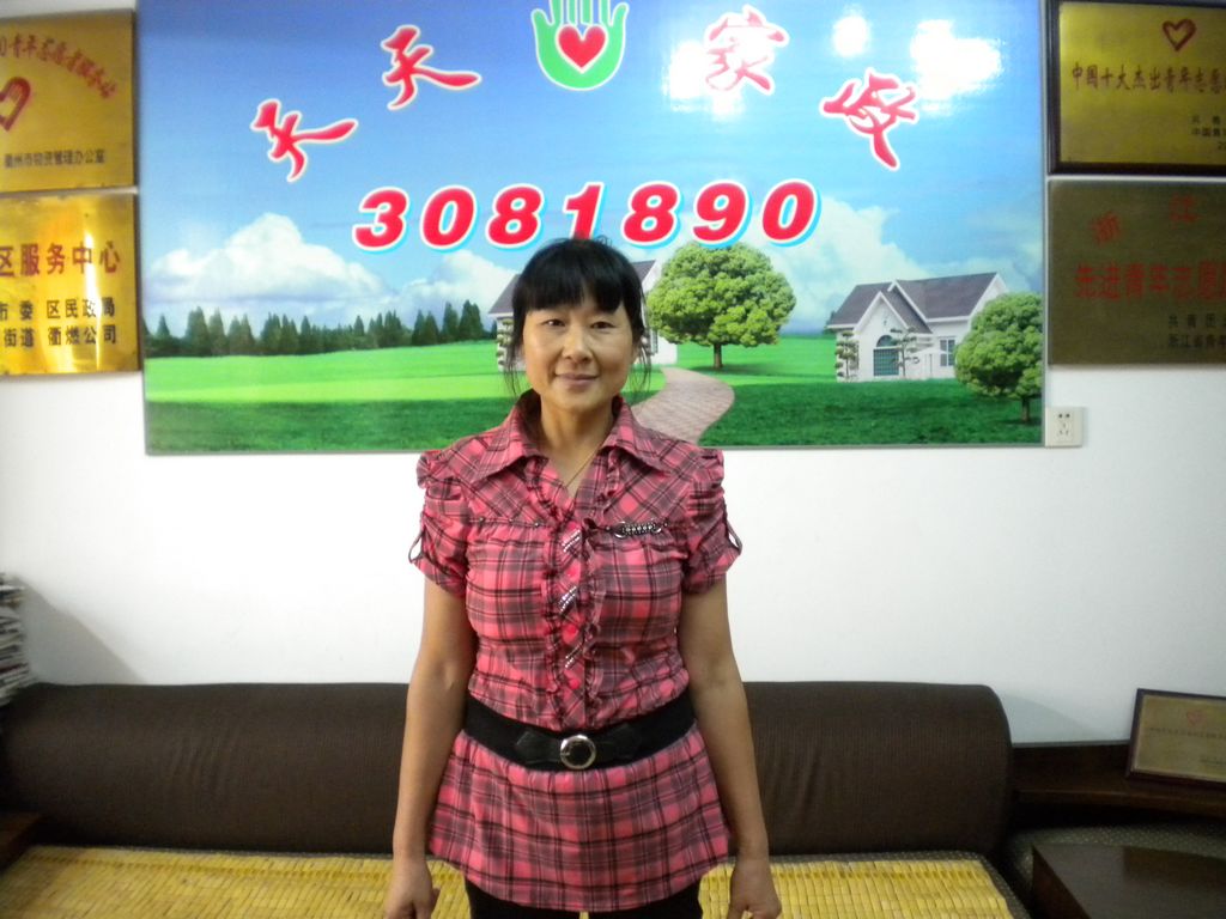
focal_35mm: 35
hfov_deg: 52.6
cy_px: 460
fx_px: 1240
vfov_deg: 40.7
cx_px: 613
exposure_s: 1/8.8
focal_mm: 6.3
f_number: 3.1
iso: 496
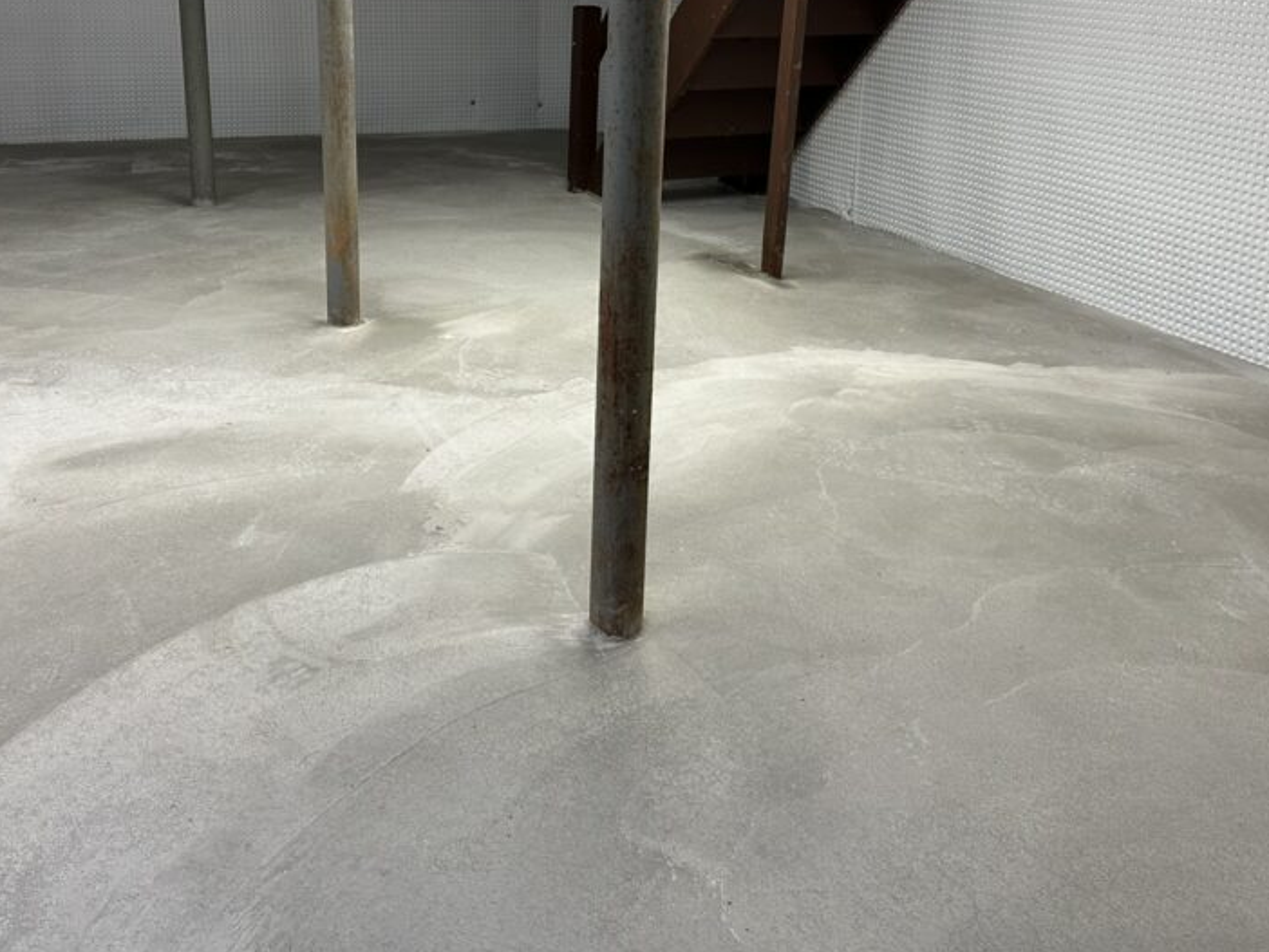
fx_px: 1284
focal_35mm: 35
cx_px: 559
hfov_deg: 52.5
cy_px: 293
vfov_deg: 40.1
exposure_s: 1/120
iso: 125
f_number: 1.78
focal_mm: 6.86
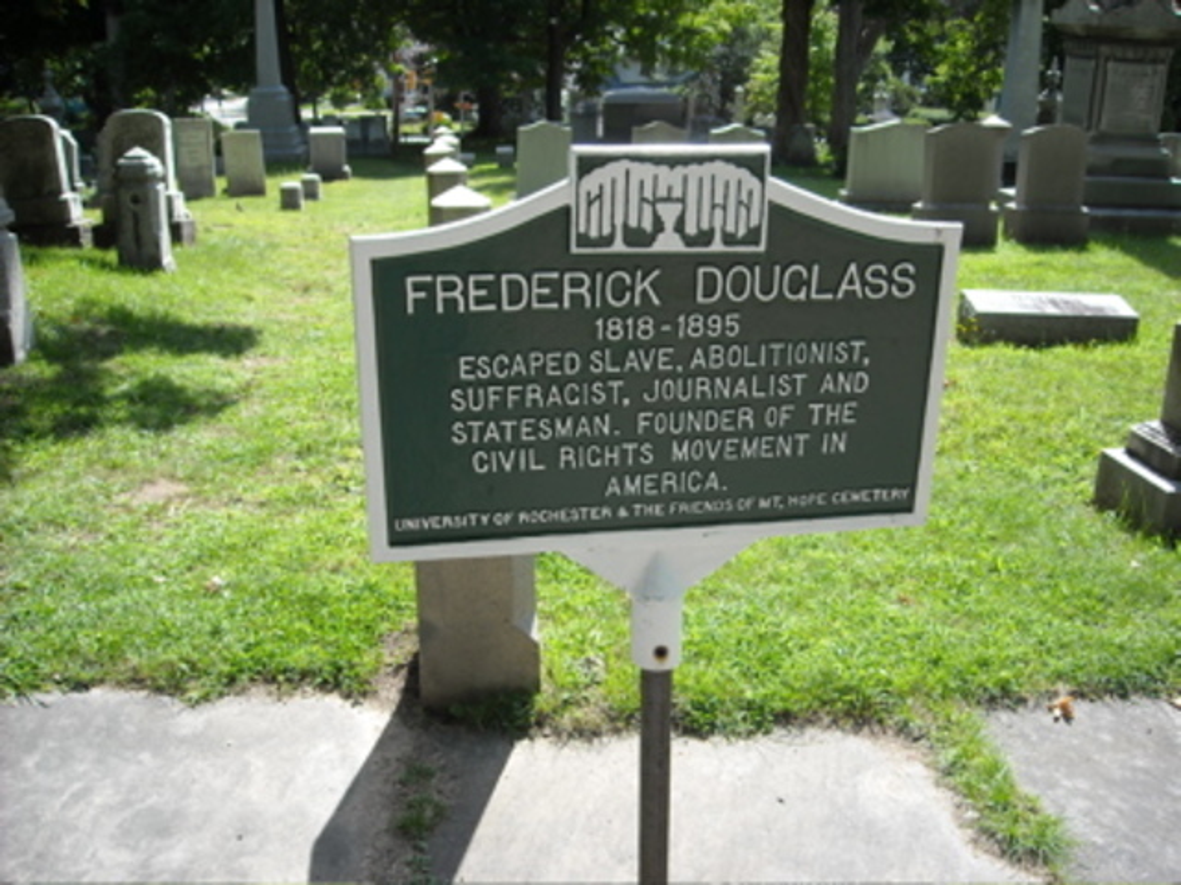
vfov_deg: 40.7
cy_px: 442
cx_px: 590
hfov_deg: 52.6
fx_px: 1194
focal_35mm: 35
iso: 64
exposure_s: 1/369
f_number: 2.8
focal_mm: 5.7
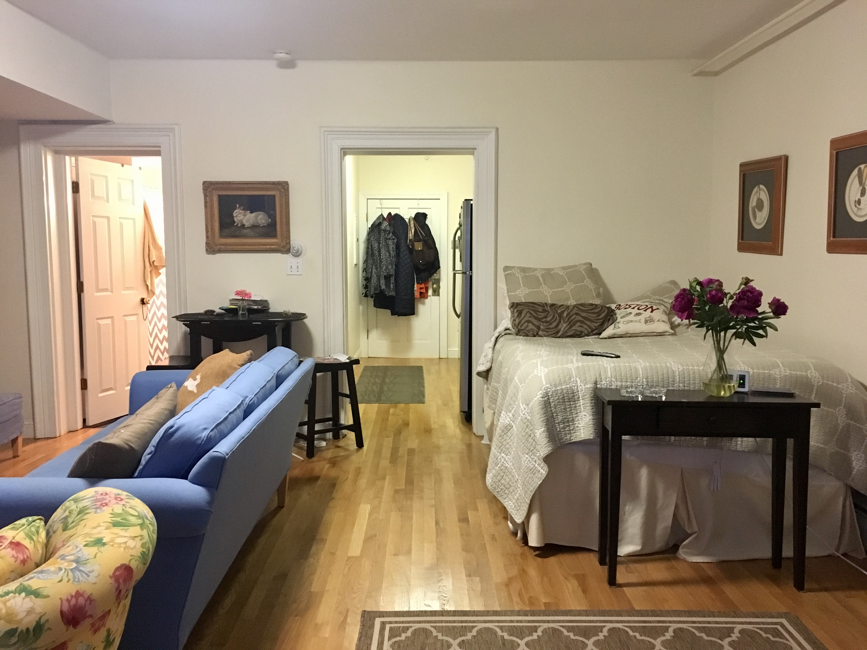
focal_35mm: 29
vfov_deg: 48.2
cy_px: 325
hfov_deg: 61.7
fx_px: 726
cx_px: 434
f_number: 2.2
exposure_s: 1/15
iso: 400
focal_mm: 4.15
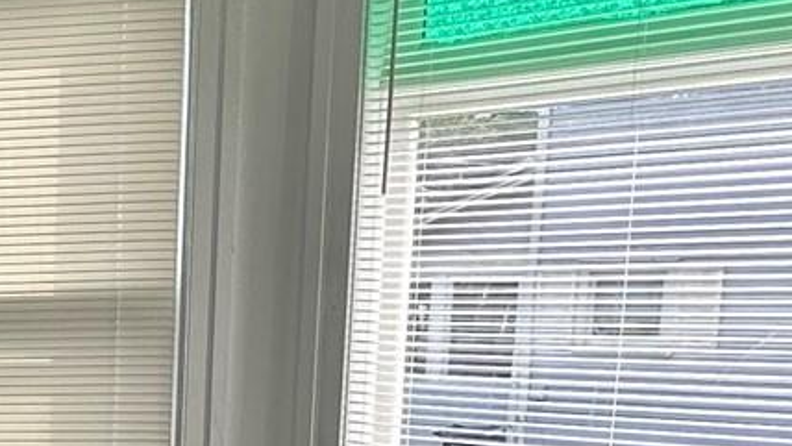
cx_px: -390
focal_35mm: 73
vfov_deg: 15.9
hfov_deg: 23.4
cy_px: 542
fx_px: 1533
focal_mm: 2.22
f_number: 2.2
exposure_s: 1/191
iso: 40
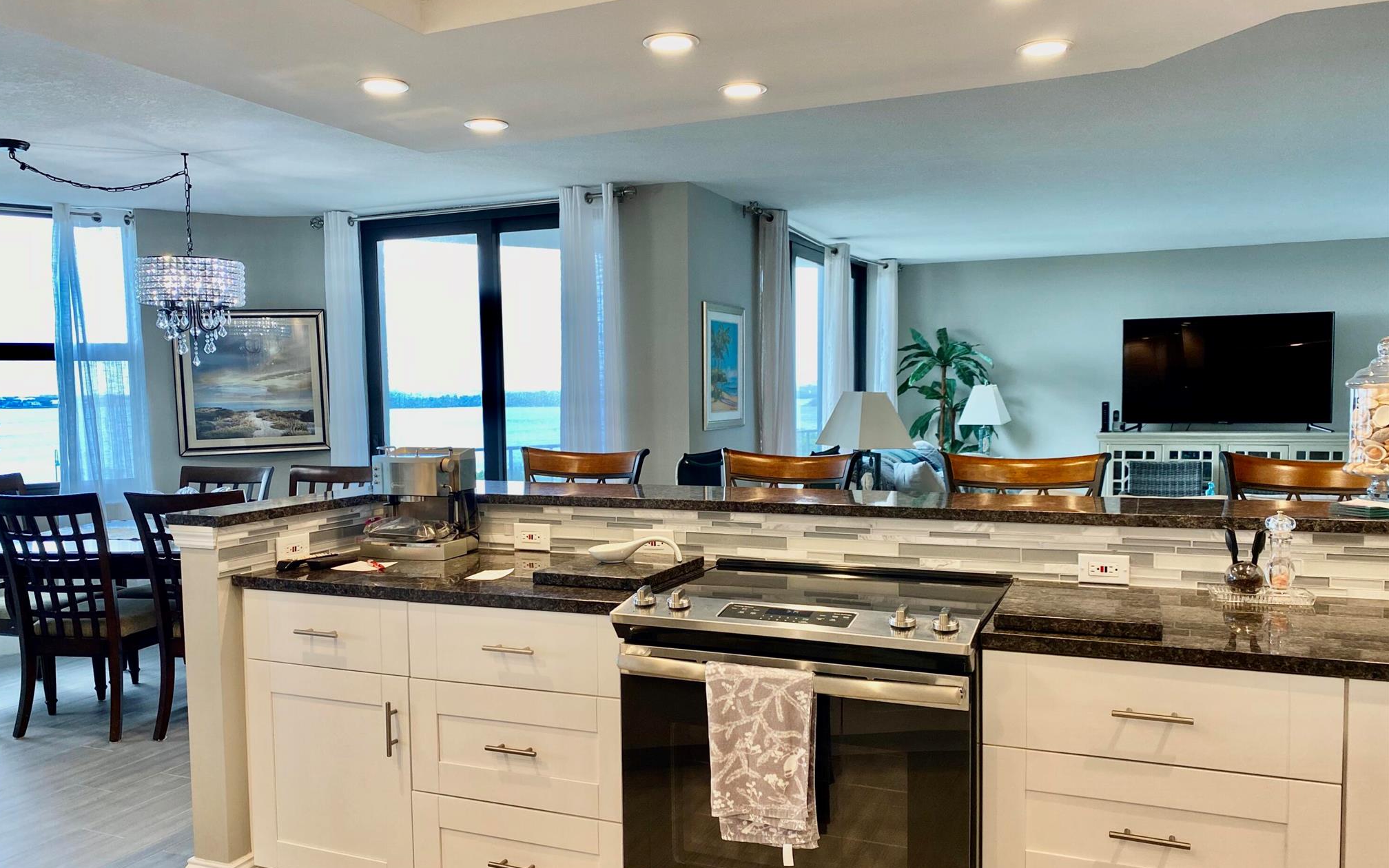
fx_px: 1060
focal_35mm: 28
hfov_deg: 66.5
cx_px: 685
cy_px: 479
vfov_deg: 44.5
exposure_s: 1/120
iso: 125
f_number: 1.8
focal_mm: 4.25
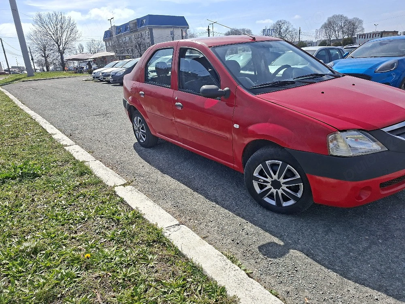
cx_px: 202
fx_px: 269
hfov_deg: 73.9
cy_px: 152
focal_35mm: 23
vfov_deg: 58.9
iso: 50
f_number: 1.8
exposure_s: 1/3333
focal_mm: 5.54
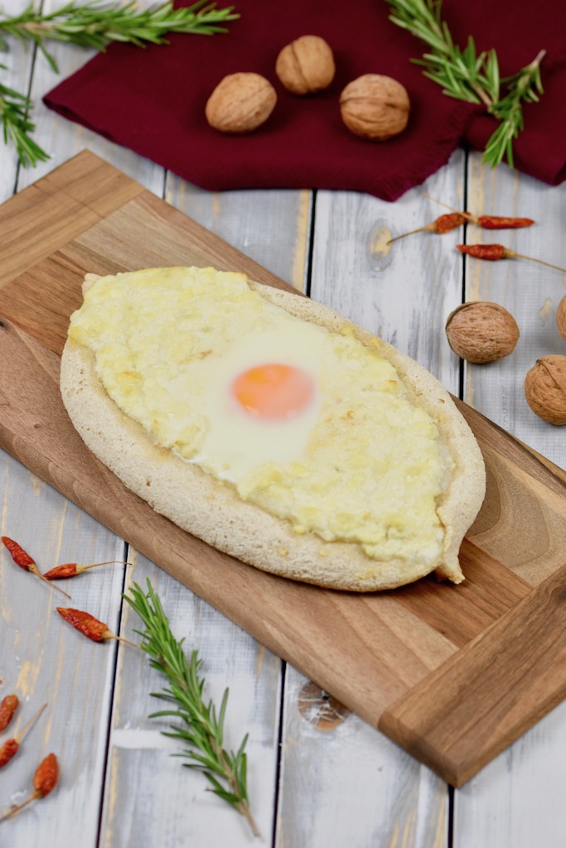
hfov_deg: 8.7
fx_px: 3713
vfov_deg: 13.0
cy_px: 424
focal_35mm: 158
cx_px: 283
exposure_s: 1/125
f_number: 5.6
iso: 400
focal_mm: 105
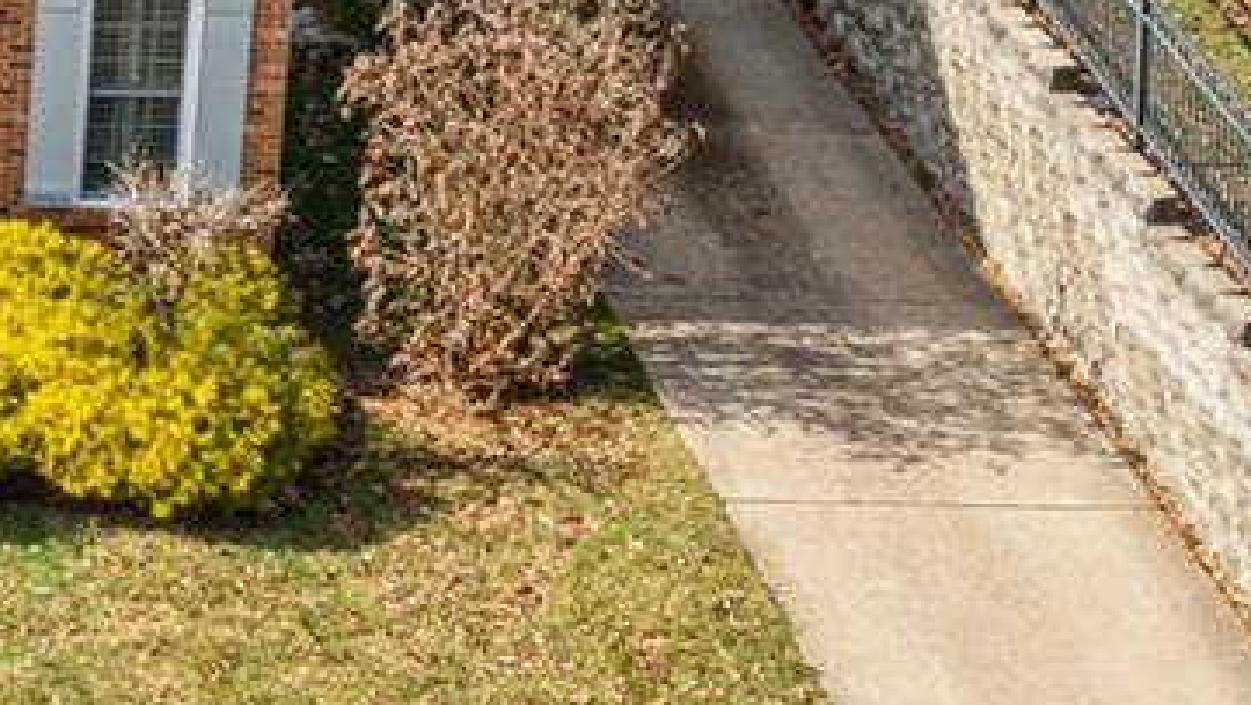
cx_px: -705
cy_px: -318
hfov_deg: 16.6
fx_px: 3850
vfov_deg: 10.2
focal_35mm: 116
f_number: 5.6
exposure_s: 1/120
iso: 100
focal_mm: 12.3
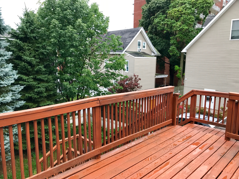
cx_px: 120
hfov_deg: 63.4
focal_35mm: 28
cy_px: 90
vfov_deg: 49.7
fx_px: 193
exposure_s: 1/138
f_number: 1.8
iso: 20
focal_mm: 3.99
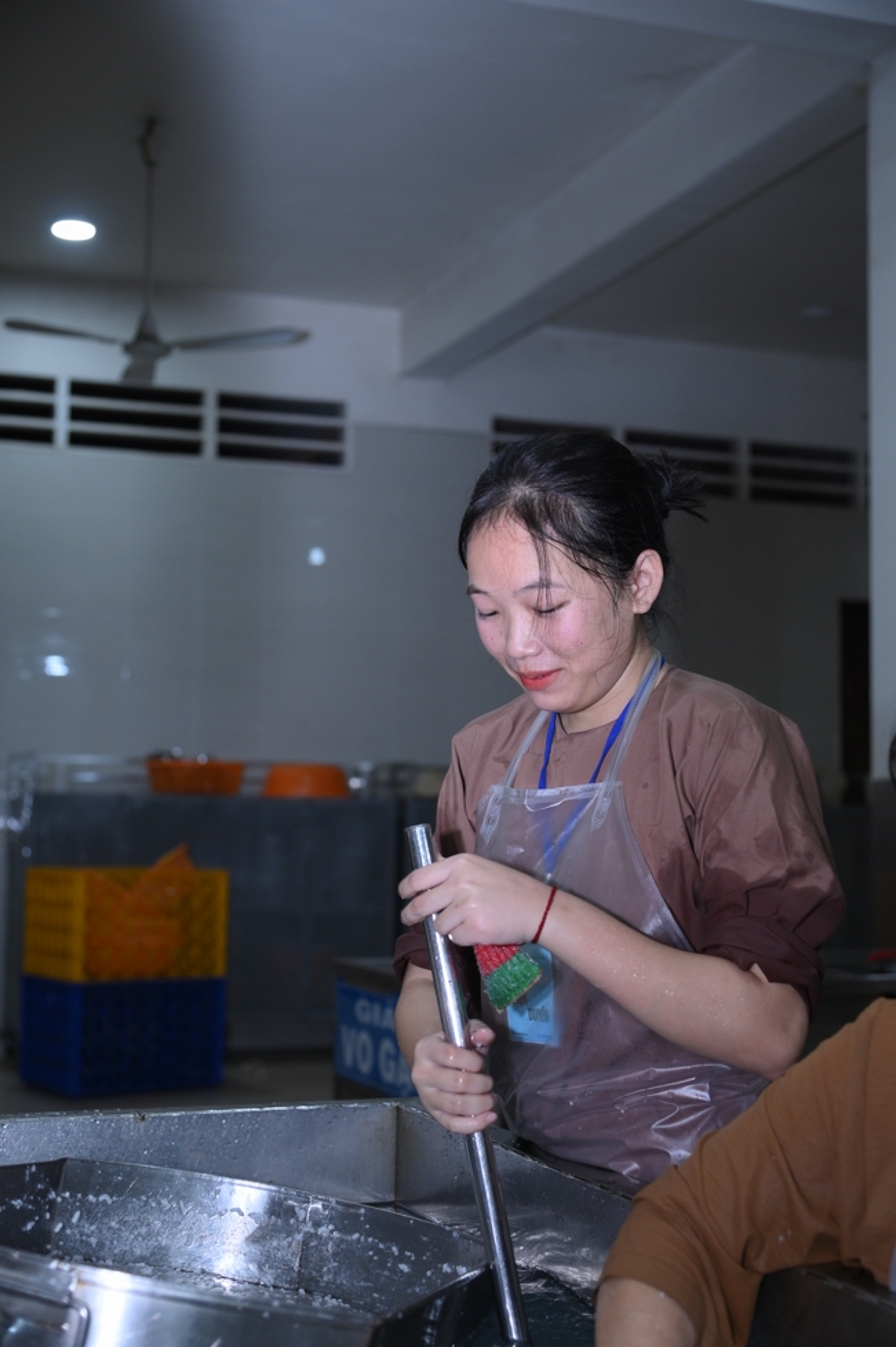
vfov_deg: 39.6
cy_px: 674
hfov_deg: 27.0
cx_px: 448
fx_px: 1869
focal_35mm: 50
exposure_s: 1/125
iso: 1000
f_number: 4
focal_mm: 50
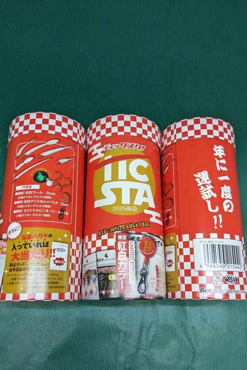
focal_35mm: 29
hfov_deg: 45.0
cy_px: 189
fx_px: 298
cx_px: 123
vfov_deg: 63.6
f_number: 1.73
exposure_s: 1/120
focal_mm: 4.38
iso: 73
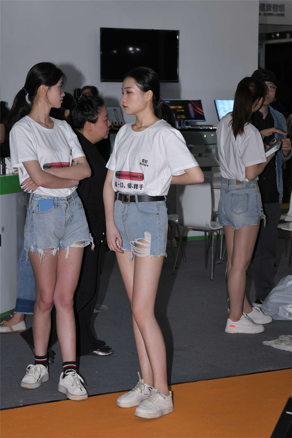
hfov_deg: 15.2
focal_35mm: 90
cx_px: 146
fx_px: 1095
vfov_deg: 22.6
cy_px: 219
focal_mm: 90
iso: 400
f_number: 8
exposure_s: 1/200
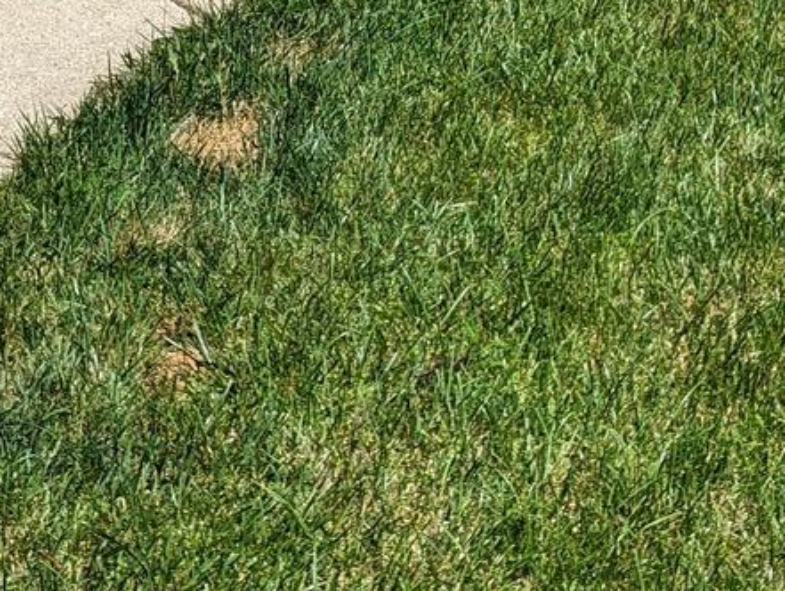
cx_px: 312
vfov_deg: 12.2
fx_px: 2521
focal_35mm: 111
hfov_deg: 17.7
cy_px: -493
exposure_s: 1/2463
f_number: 1.85
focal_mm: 6.81
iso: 52
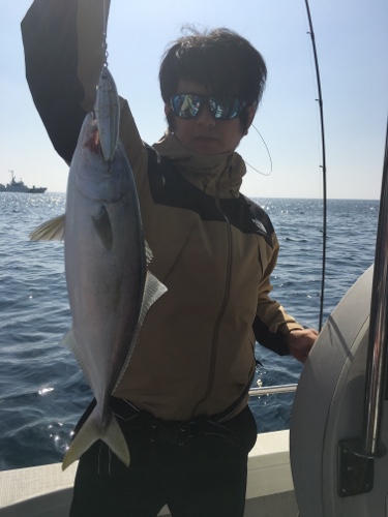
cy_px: 258
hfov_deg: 48.2
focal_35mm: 29
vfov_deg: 61.7
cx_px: 194
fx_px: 433
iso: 25
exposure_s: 1/4274
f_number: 2.2
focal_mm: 4.15
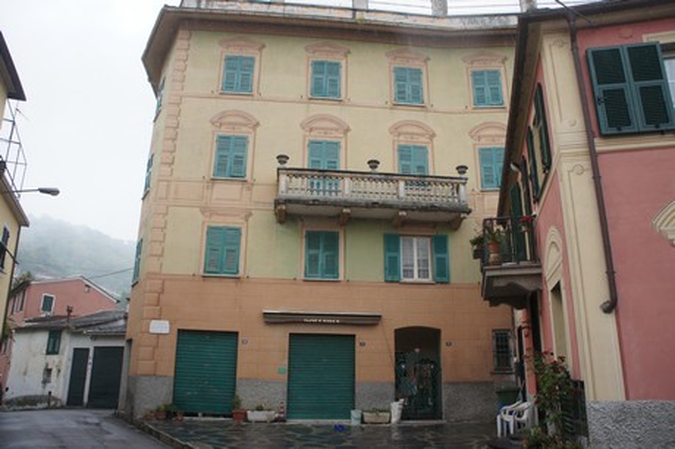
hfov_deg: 67.4
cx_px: 338
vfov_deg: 47.9
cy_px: 224
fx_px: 506
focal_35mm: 27
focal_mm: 18
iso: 640
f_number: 5.6
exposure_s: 1/250
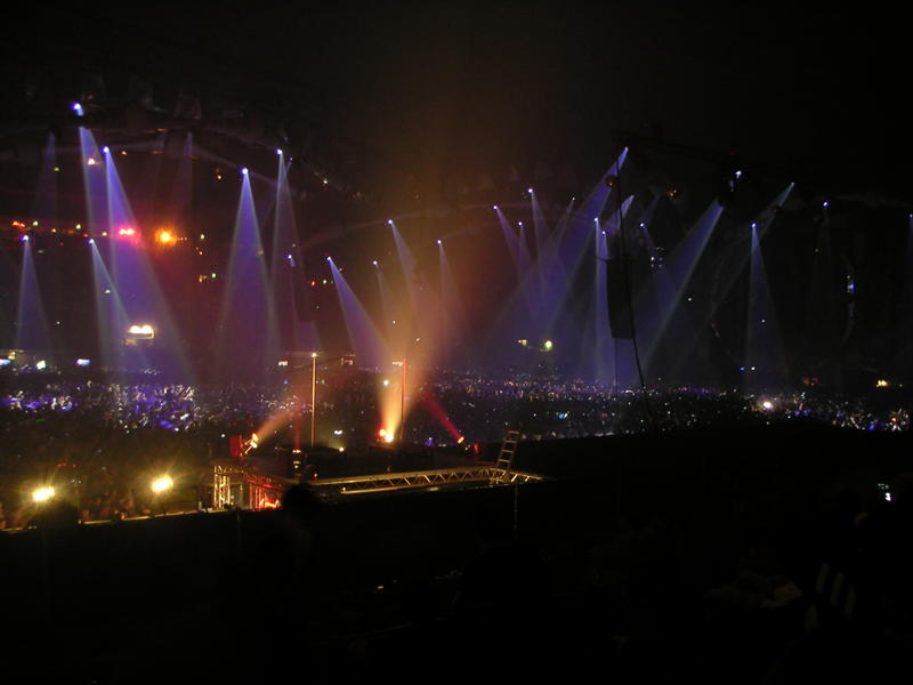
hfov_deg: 49.0
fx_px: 1002
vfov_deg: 37.7
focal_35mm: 38
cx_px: 456
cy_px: 342
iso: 100
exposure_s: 1
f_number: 2.8
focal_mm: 6
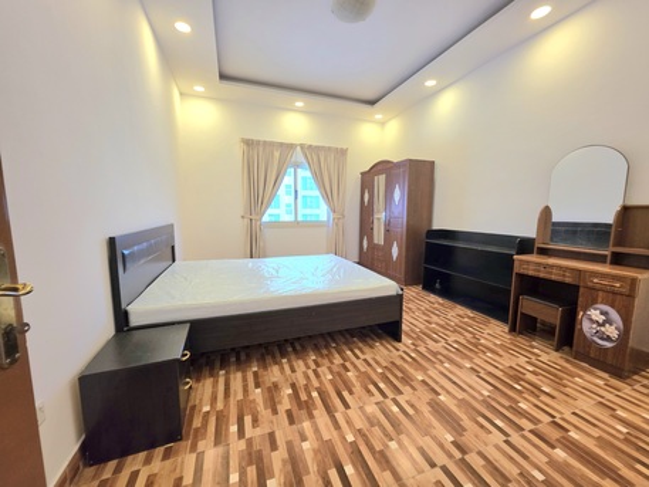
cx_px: 324
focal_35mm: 13
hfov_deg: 106.2
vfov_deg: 89.9
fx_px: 244
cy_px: 244
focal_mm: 2.2
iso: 160
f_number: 1.9
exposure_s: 1/101
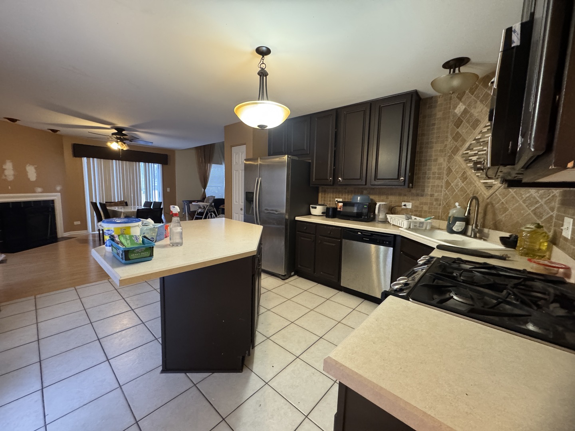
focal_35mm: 14
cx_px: 288
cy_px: 216
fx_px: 233
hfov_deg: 102.1
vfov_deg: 85.7
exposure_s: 1/60
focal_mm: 2.22
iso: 800
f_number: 2.2
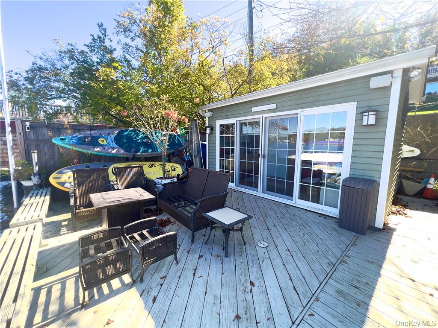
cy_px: 164
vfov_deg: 89.9
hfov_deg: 106.2
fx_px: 164
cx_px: 219
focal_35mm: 13
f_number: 1.8
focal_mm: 1.57
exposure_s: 1/193
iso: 32
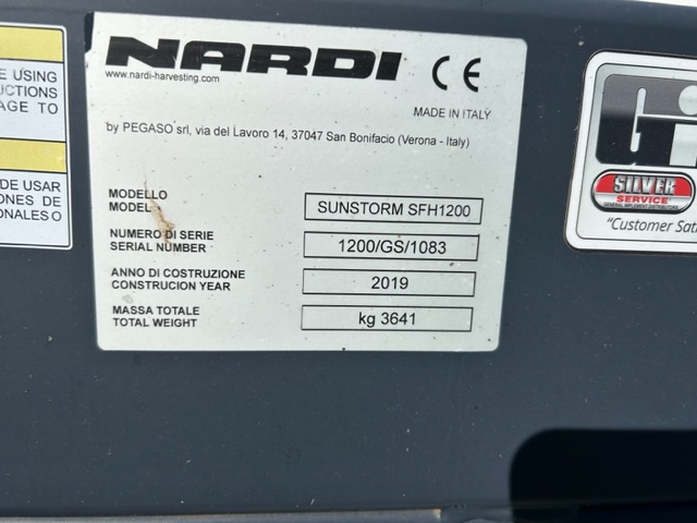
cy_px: 262
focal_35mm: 26
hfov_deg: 67.3
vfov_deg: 53.1
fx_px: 524
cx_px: 348
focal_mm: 5.7
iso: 50
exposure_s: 1/12658
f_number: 1.5
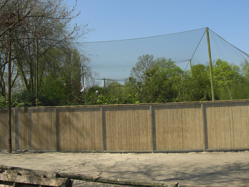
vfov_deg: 37.7
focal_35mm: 38
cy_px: 94
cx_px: 124
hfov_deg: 49.0
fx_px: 273
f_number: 4
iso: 80
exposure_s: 1/640
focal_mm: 7.9
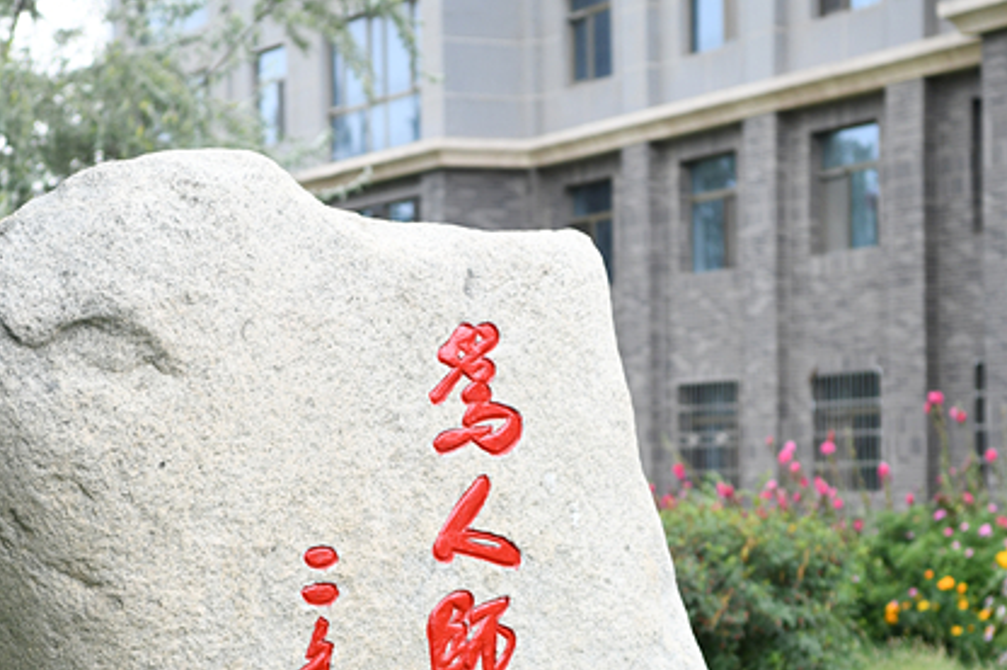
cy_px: 536
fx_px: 2796
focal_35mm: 100
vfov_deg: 13.6
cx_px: 404
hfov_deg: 20.4
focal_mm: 52
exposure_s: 1/640
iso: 800
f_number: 3.5
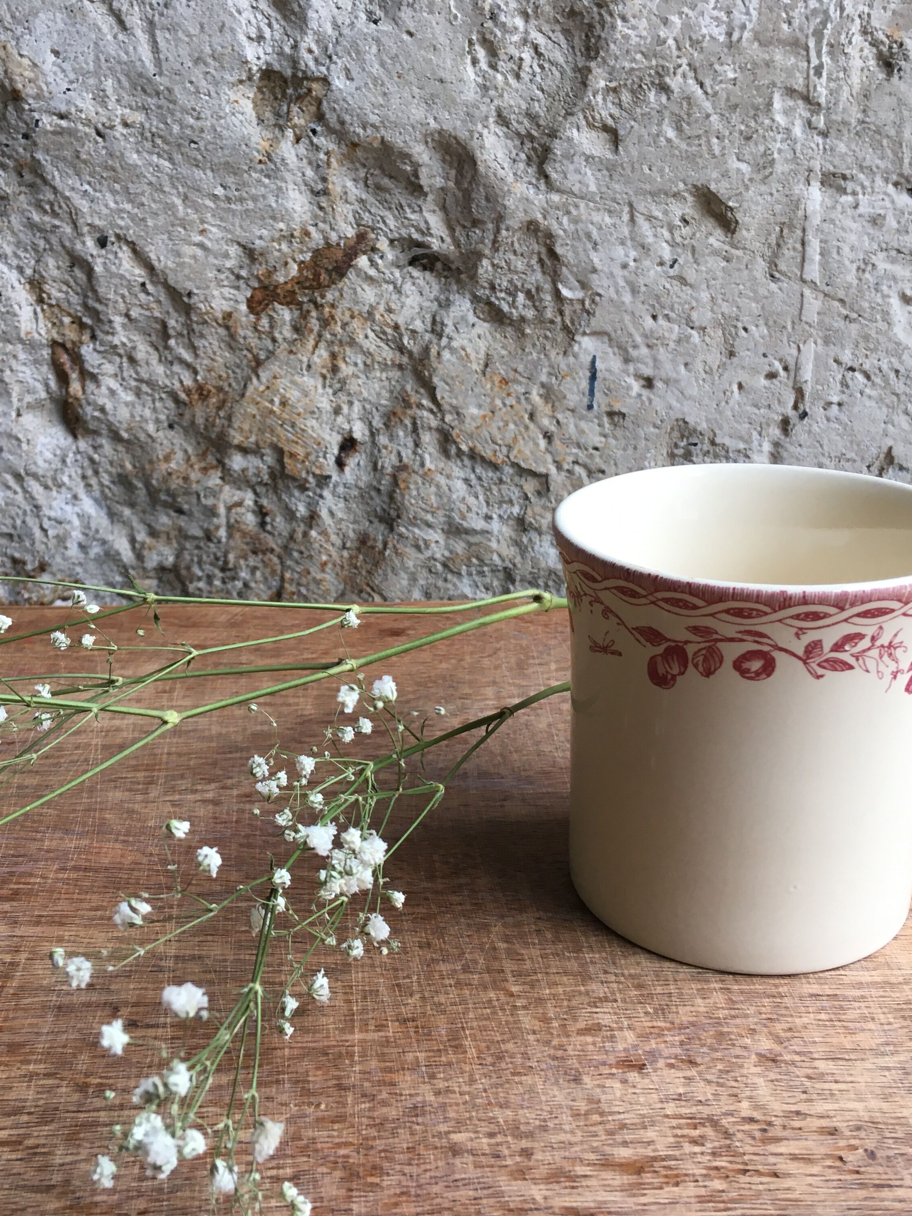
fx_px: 1370
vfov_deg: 47.9
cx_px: 374
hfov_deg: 36.7
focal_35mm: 39
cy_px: 605
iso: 32
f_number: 2.2
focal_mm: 4.15
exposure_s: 1/33
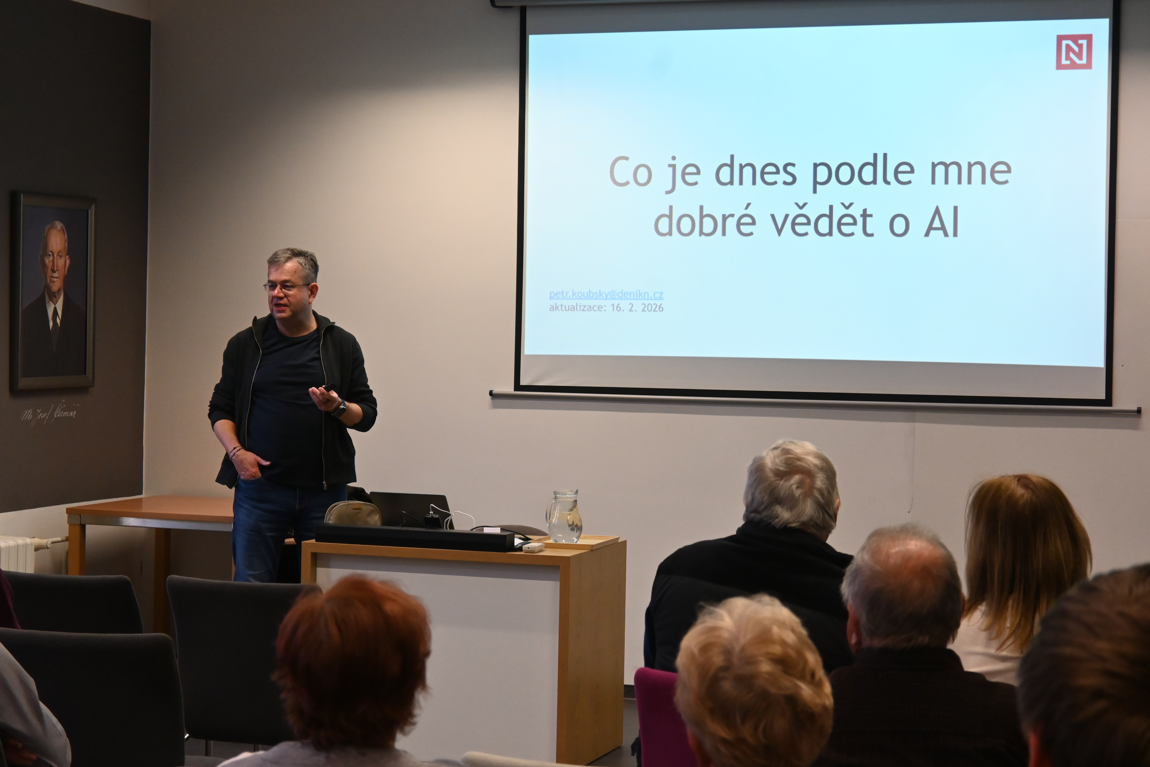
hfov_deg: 29.2
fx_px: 2204
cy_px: 384
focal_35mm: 69
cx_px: 575
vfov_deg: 19.7
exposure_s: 1/125
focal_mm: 46
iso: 1400
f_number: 6
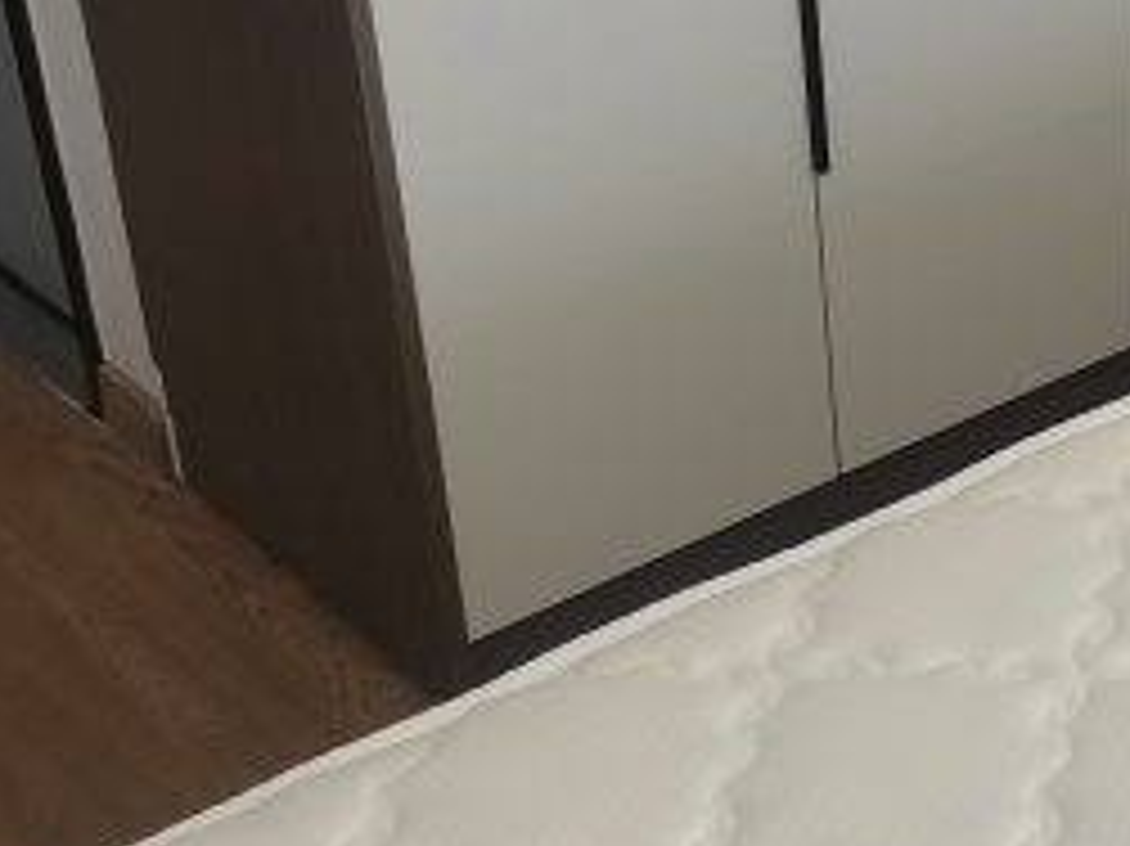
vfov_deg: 17.6
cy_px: 158
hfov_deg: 20.5
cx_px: 1648
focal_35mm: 83
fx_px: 2708
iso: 200
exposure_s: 1/100
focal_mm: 5.58
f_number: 1.8
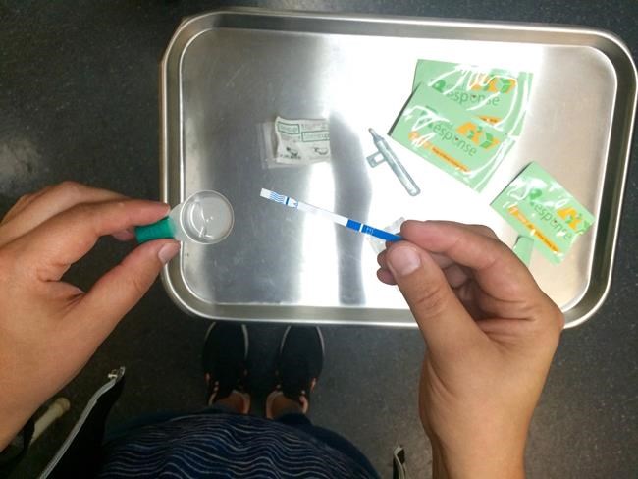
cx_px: 319
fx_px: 535
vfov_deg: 48.3
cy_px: 240
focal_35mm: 29
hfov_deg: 61.6
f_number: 2.2
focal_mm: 4.15
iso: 200
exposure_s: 1/30
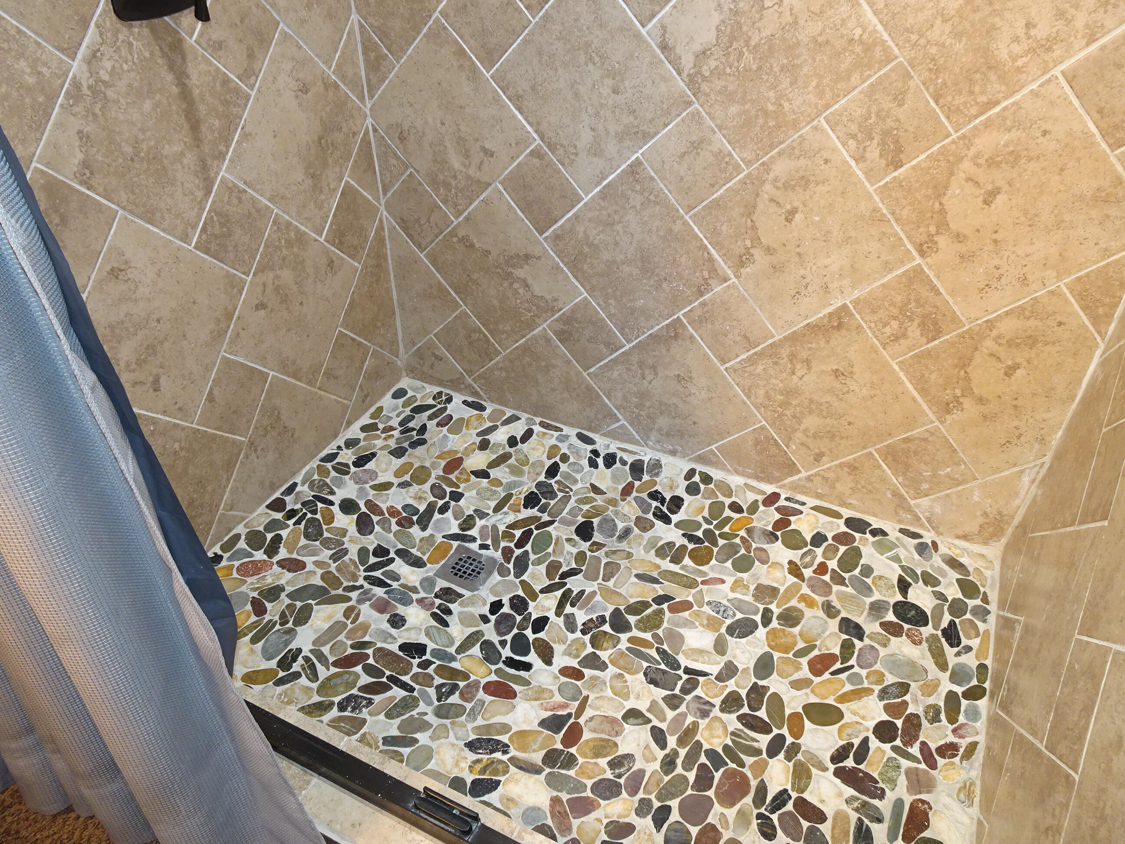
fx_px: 780
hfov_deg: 71.6
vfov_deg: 56.8
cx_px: 562
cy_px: 422
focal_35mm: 24
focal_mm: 4.1
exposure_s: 1/6
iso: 250
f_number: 3.5
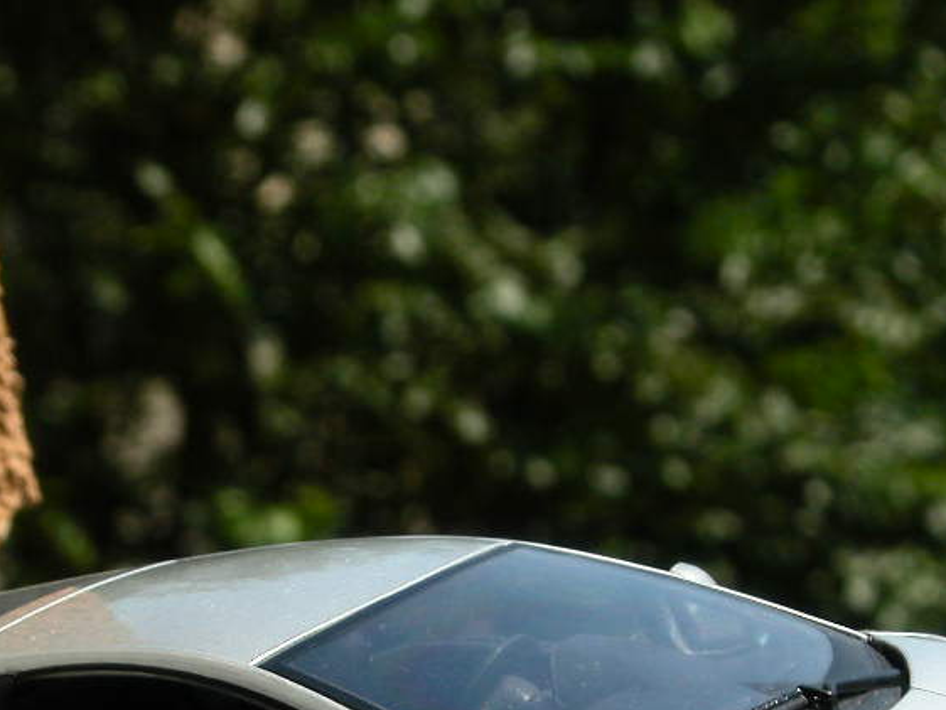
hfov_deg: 8.7
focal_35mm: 228
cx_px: 346
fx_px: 6232
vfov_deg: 6.5
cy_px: 729
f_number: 5.8
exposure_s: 1/446
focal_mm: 25.4
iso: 100
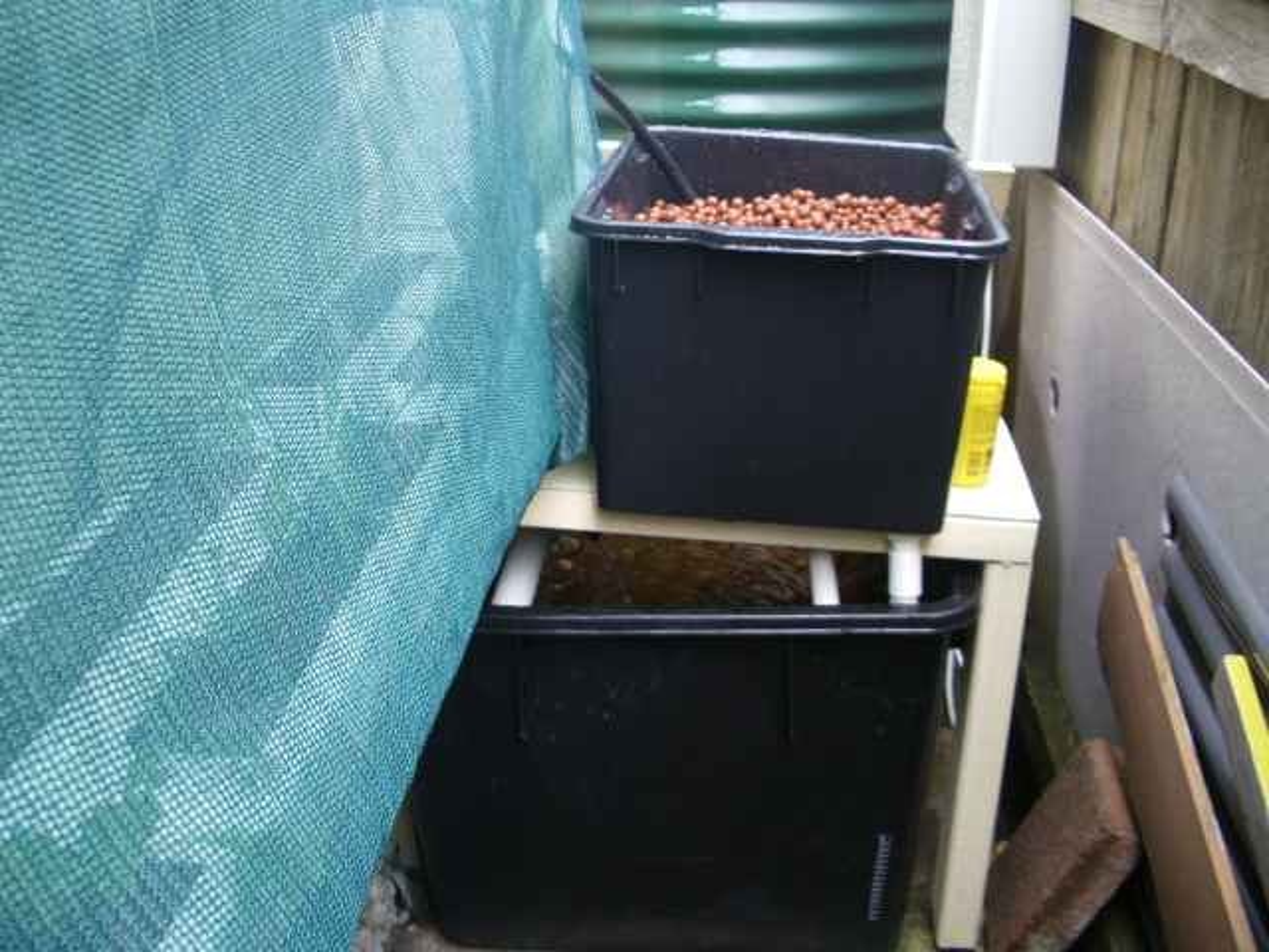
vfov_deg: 40.7
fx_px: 1283
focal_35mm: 35
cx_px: 634
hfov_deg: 52.6
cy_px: 476
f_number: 2.6
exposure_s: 1/80
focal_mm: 5.8
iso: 100
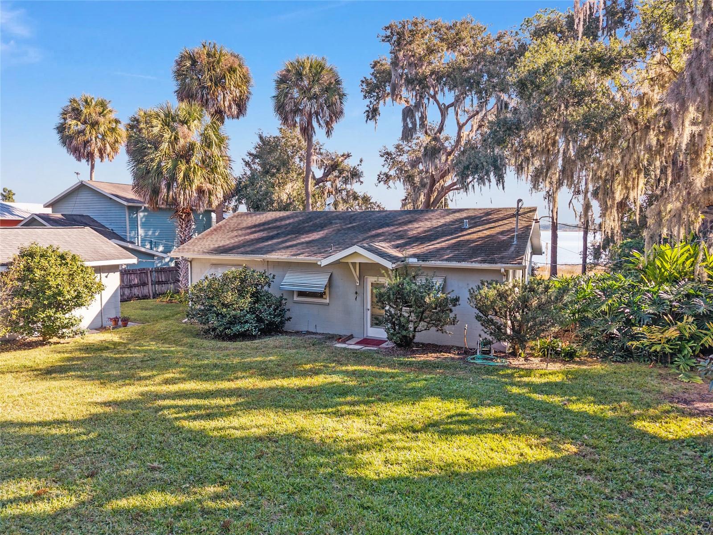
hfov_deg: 71.6
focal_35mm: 24
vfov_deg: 56.8
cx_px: 356
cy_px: 268
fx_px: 494
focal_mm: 8.67
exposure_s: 1/1500
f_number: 1.8
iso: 290
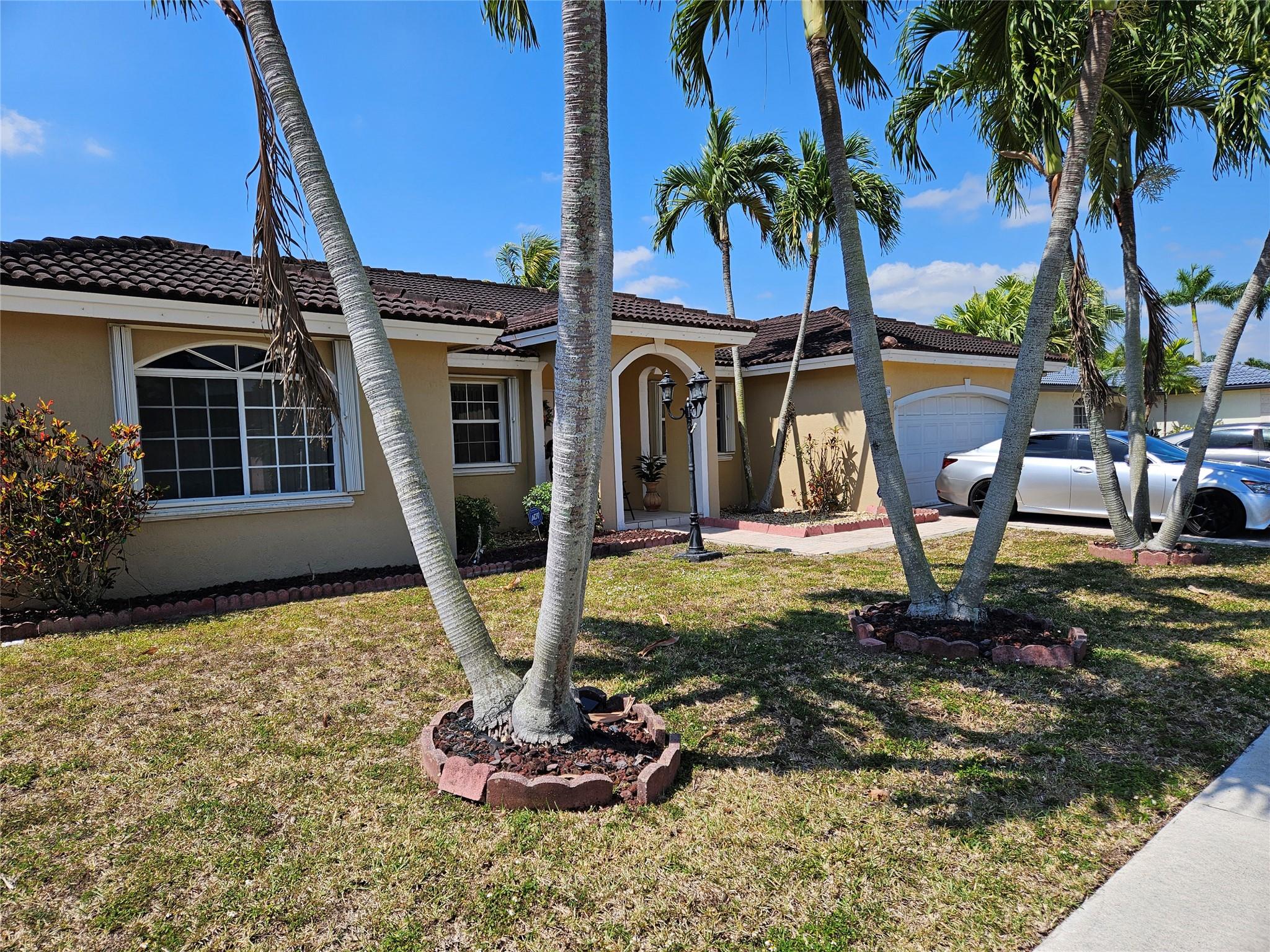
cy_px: 476
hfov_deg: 73.9
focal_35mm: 23
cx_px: 635
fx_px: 844
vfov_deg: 58.9
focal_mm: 5.4
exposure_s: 1/1859
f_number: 1.8
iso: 25
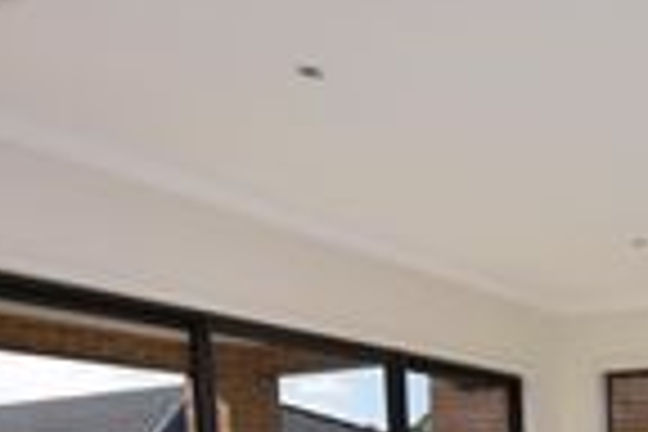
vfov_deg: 23.2
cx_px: 734
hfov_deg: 34.2
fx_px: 882
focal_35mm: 49
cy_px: 614
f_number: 7.1
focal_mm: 10
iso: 100
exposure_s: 1/200
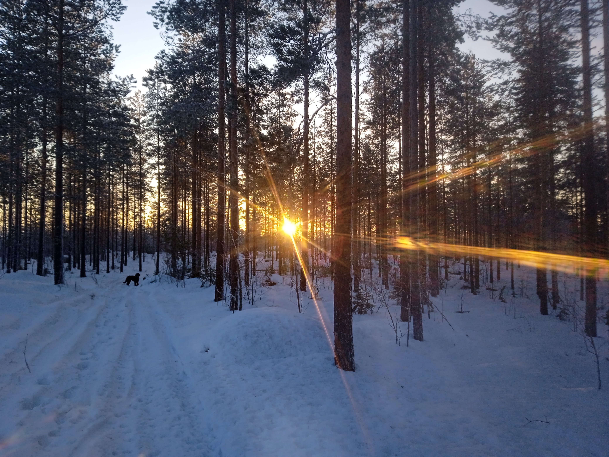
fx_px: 493
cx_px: 304
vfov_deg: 49.7
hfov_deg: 63.4
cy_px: 228
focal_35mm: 28
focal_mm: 3.43
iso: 100
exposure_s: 1/115
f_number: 2.2
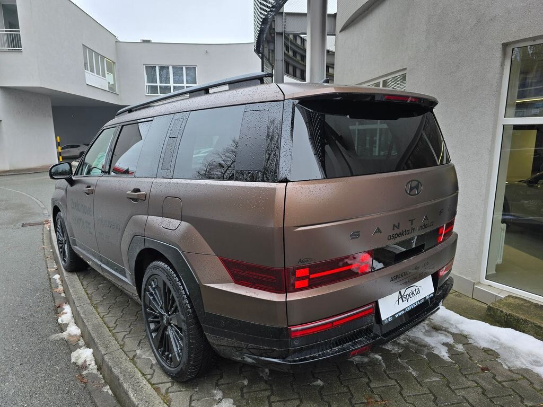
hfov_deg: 73.9
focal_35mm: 23
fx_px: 361
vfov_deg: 58.9
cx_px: 272
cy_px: 204
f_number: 1.7
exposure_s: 1/180
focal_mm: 6.3
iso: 32
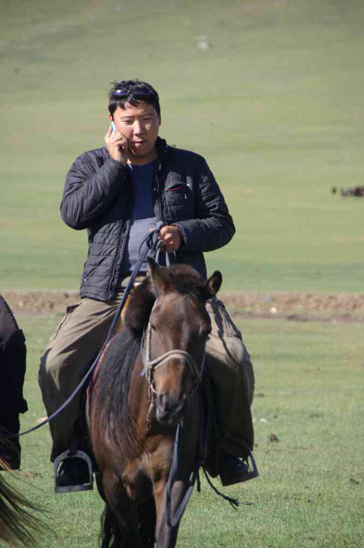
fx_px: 3875
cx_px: 182
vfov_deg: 8.1
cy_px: 274
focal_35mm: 255
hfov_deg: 5.4
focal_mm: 170
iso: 100
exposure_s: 1/180
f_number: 6.2
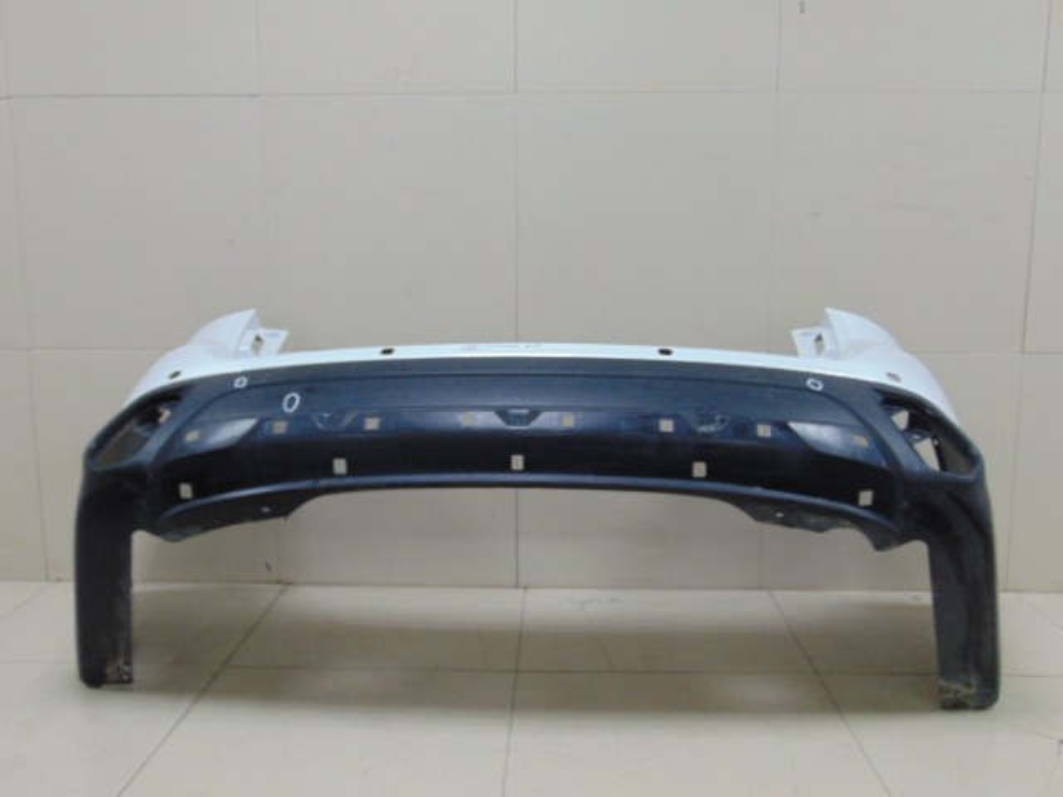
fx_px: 921
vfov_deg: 46.8
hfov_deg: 60.0
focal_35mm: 30
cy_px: 398
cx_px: 532
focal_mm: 5.4
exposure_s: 1/30
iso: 160
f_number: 3.1
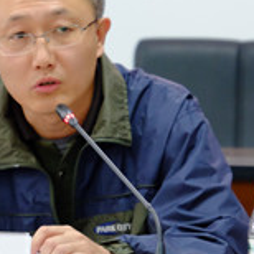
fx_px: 3694
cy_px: 115
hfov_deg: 3.9
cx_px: 31
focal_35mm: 445
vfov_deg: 3.9
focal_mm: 110
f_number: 5.6
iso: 3200
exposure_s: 1/45
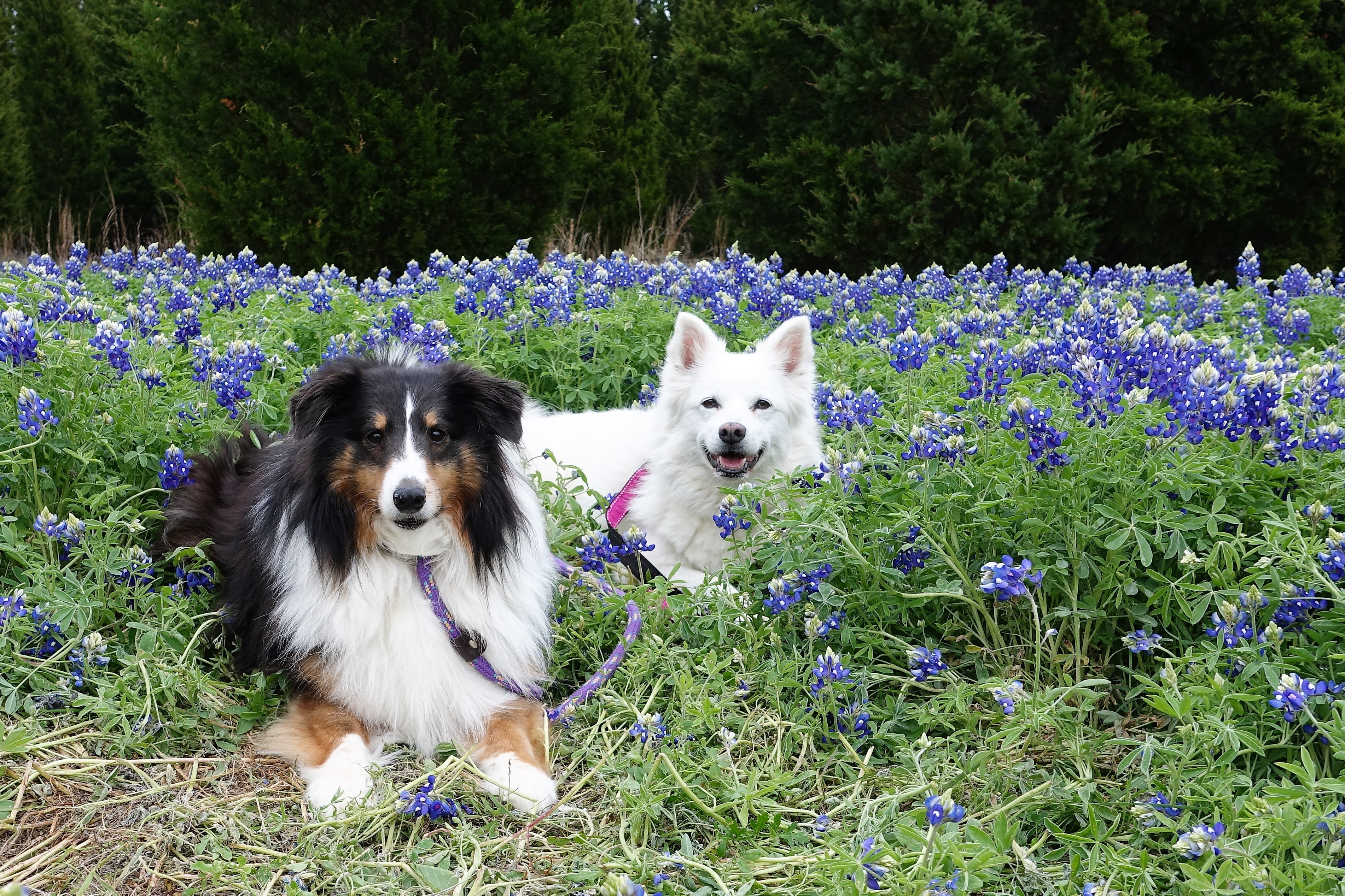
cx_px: 672
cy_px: 448
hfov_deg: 67.4
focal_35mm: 27
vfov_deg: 47.9
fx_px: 1009
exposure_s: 1/200
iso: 125
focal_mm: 9.84
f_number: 4
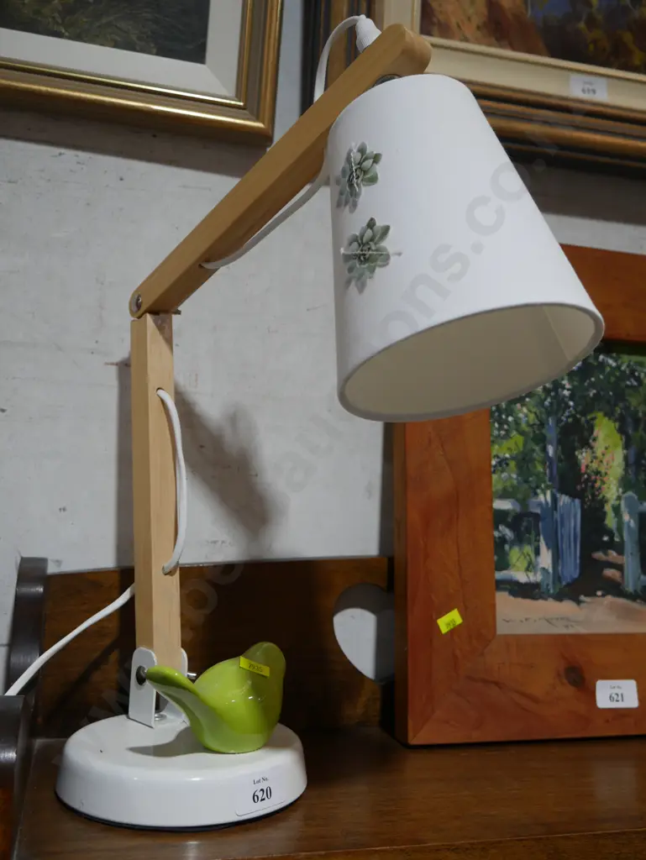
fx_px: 845
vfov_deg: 53.9
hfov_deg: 41.8
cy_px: 430
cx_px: 323
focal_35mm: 34
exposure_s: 1/60
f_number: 4
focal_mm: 17
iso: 200
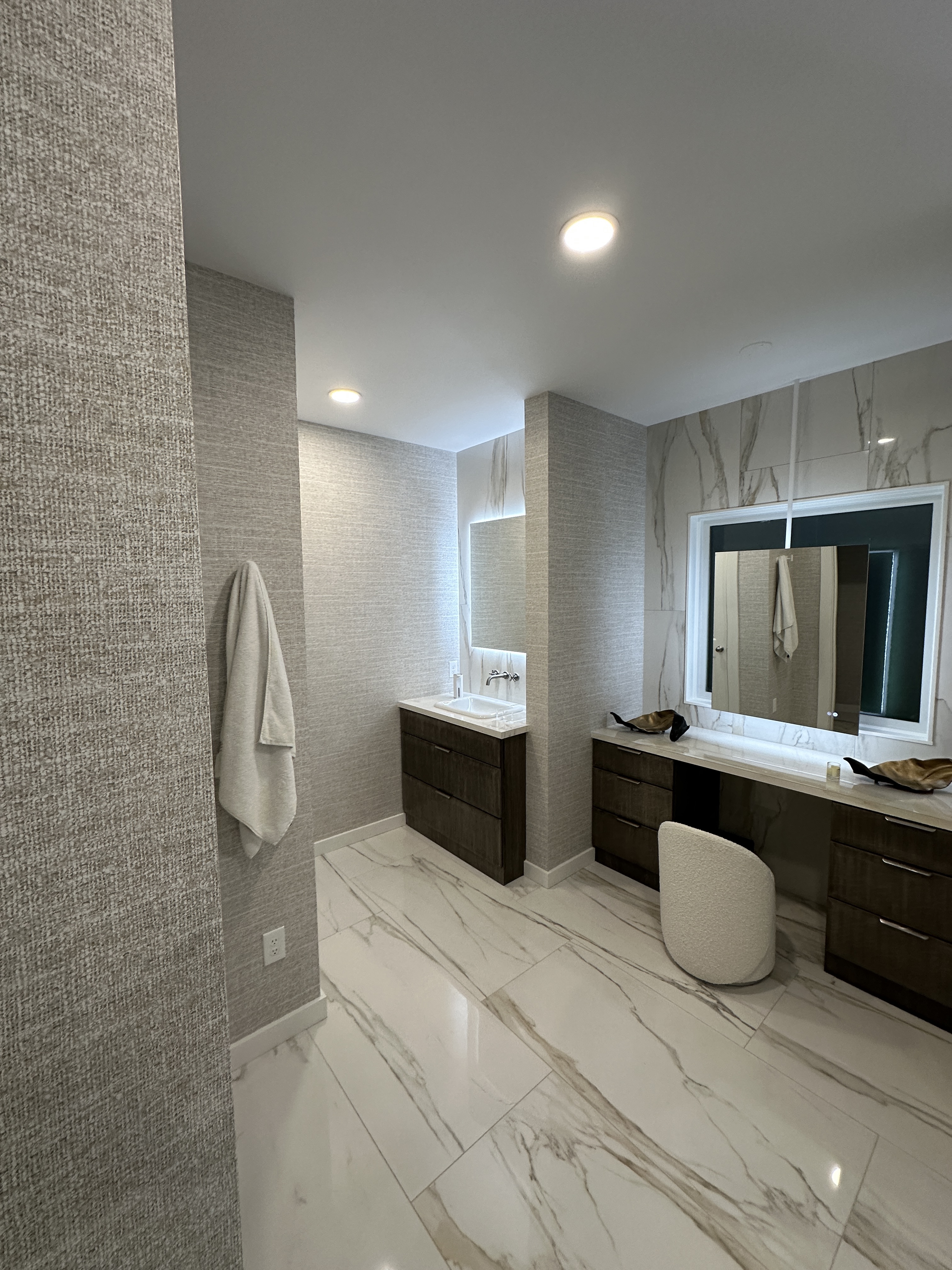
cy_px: 635
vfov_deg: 102.1
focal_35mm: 14
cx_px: 476
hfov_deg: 85.7
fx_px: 513
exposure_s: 1/120
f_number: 2.2
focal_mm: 2.22
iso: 160
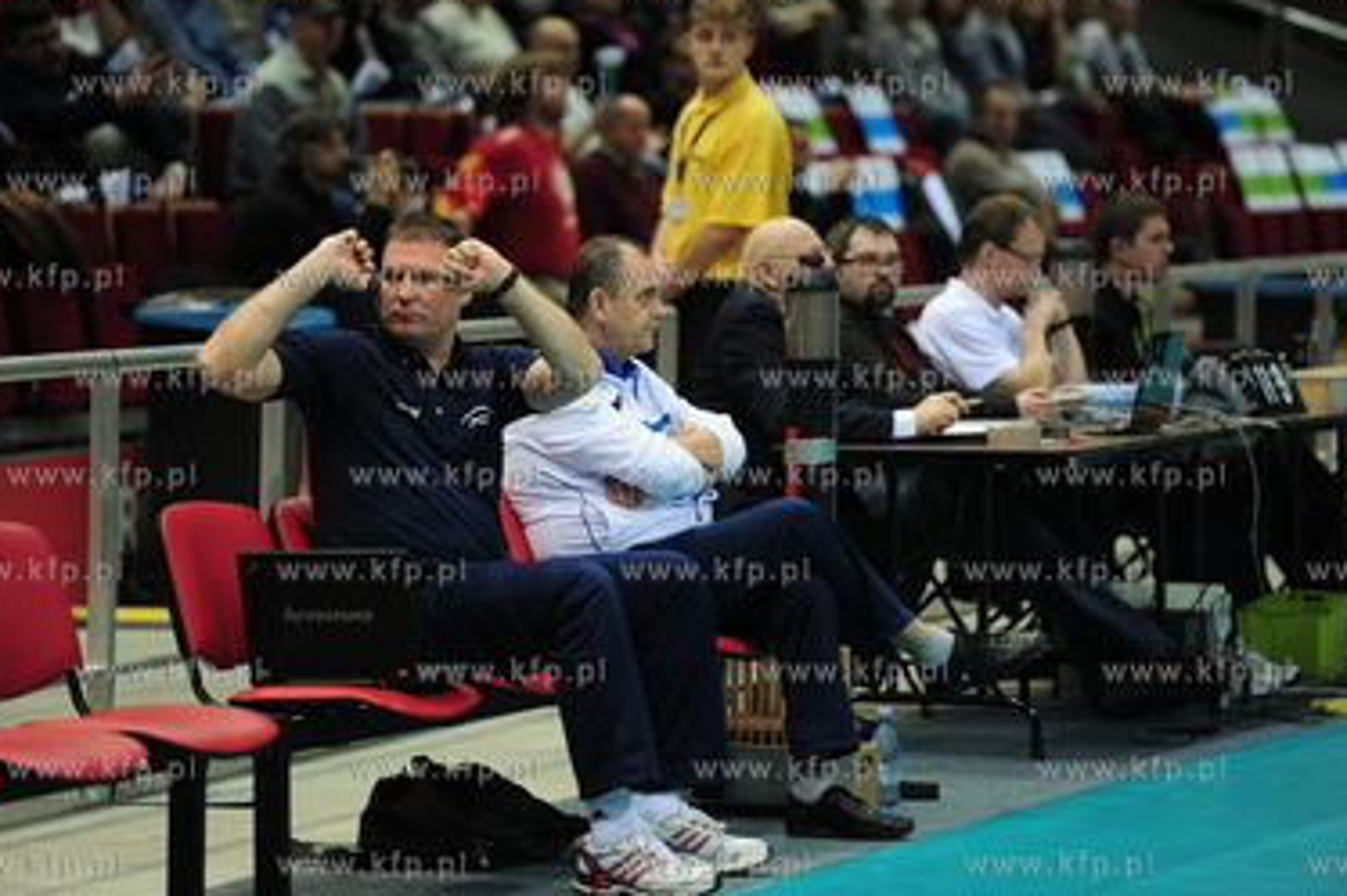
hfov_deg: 9.6
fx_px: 8003
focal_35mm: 214
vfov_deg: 6.4
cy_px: 425
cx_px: 637
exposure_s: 1/1250
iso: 2500
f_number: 2.8
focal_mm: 200
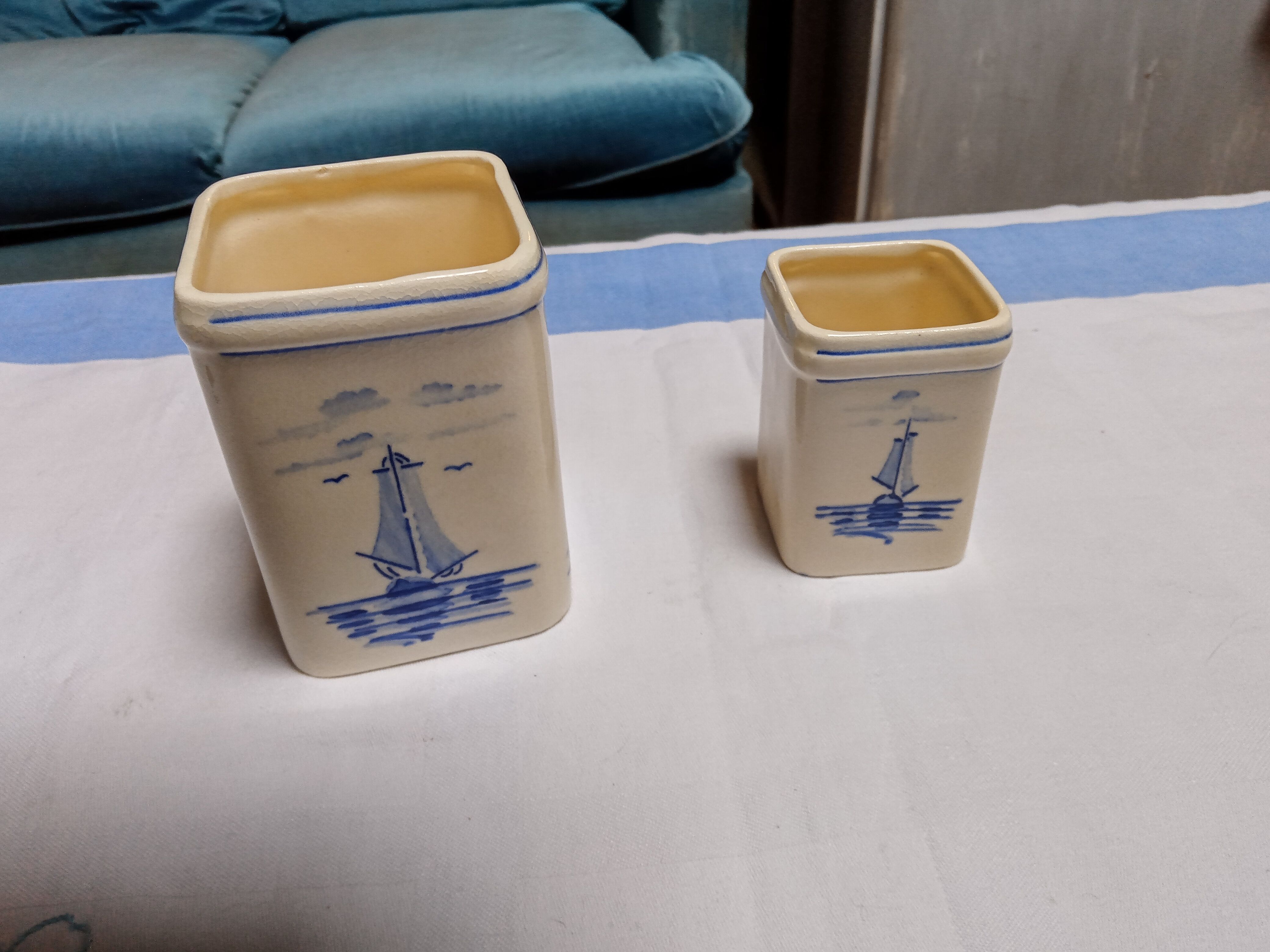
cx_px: 635
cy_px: 476
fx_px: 1027
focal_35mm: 28
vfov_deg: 49.7
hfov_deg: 63.4
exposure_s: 1/50
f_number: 1.8
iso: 182
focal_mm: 3.57
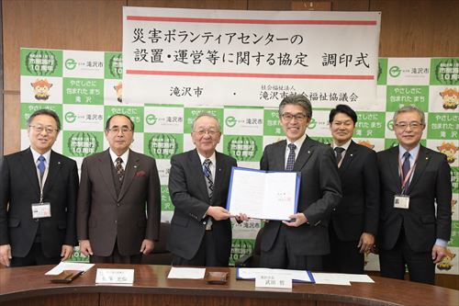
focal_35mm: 52
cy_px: 153
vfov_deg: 25.7
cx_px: 230
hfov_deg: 37.9
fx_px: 669
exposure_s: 1/160
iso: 3200
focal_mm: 35
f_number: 8
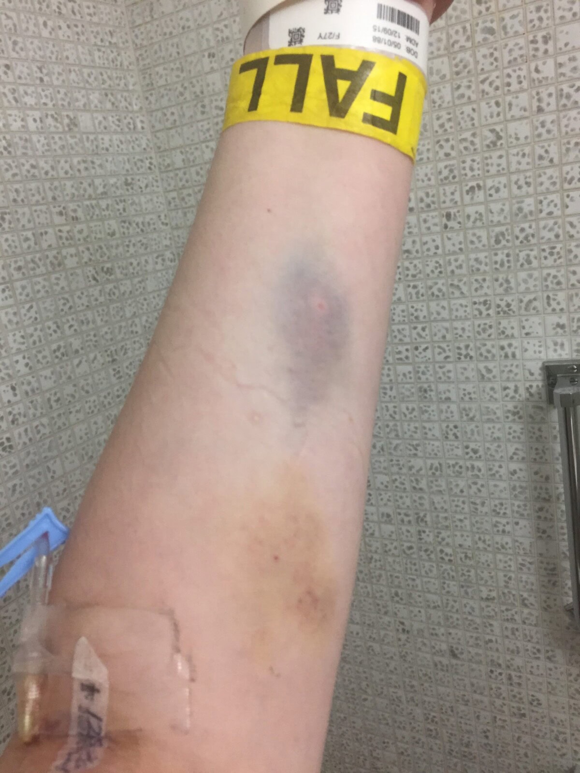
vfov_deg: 61.7
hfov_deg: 48.2
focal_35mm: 29
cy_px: 386
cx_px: 290
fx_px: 648
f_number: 2.2
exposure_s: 1/30
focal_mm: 4.2
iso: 50
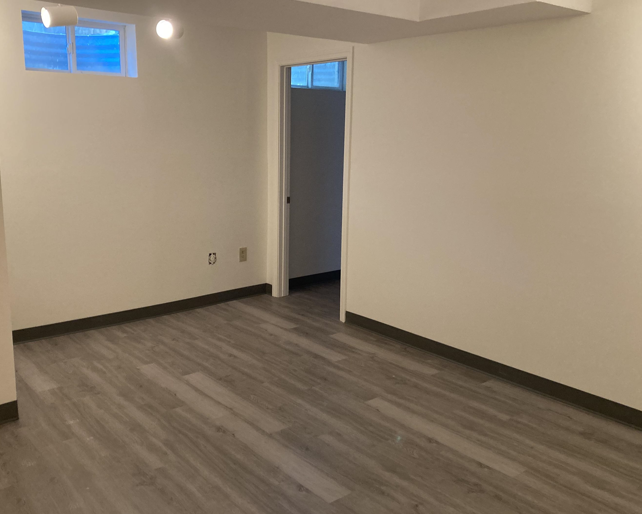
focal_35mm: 32
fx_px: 608
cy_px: 251
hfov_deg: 55.6
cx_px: 293
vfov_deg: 45.8
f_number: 1.8
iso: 250
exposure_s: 1/60
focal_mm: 3.99
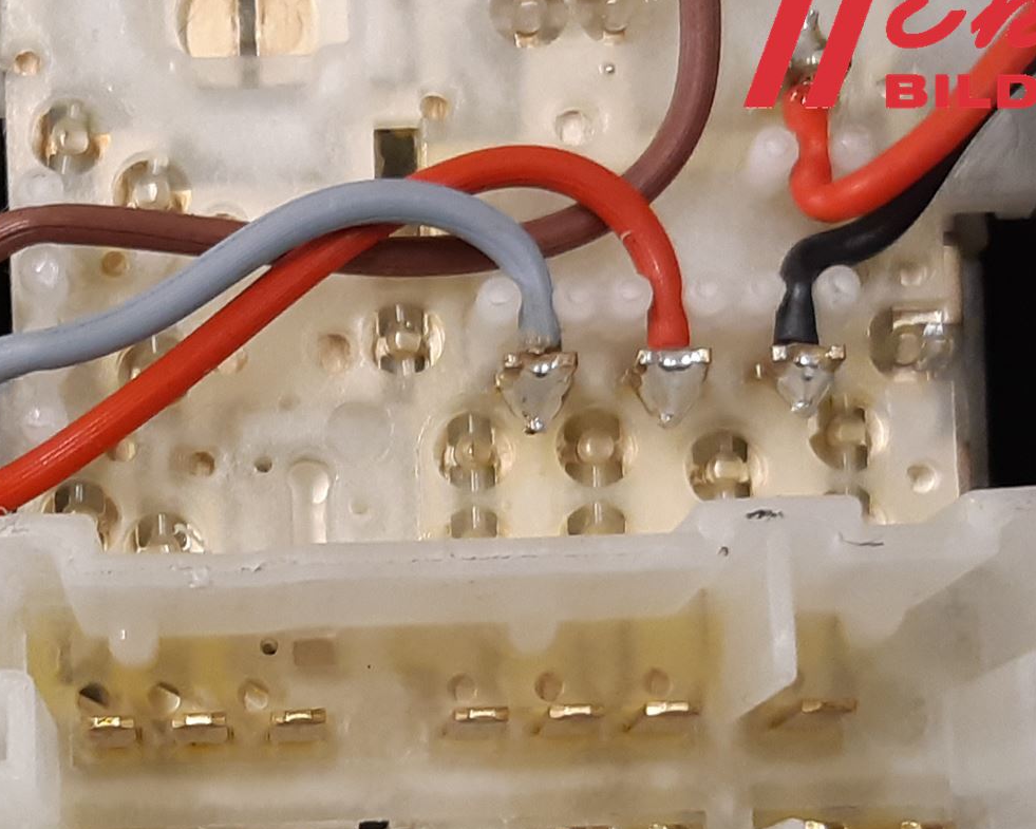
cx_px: 310
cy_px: 740
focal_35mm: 53
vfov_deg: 27.6
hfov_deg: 34.9
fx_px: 1625
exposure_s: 1/50
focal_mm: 3.93
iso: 160
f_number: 1.7
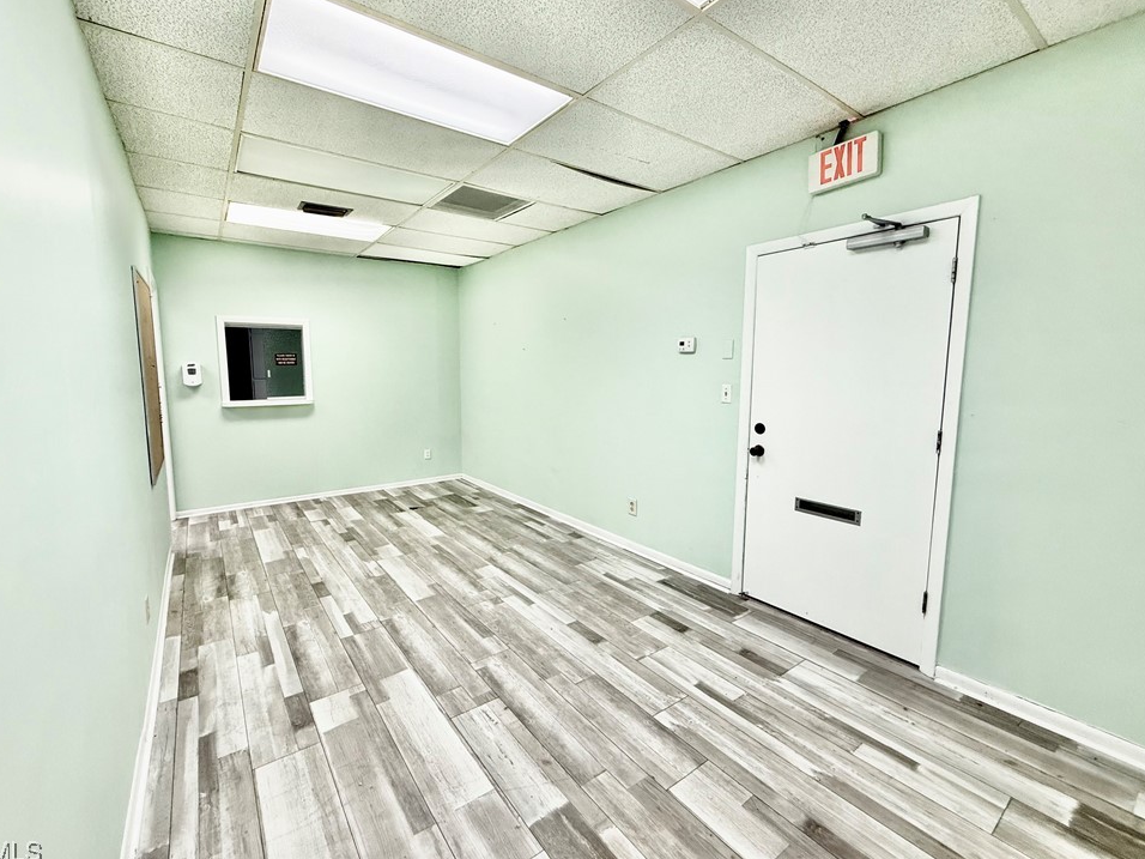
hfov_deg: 98.1
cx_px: 540
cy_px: 418
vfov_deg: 81.7
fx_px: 496
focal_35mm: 15
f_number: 2.2
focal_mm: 2.22
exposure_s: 1/120
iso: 320
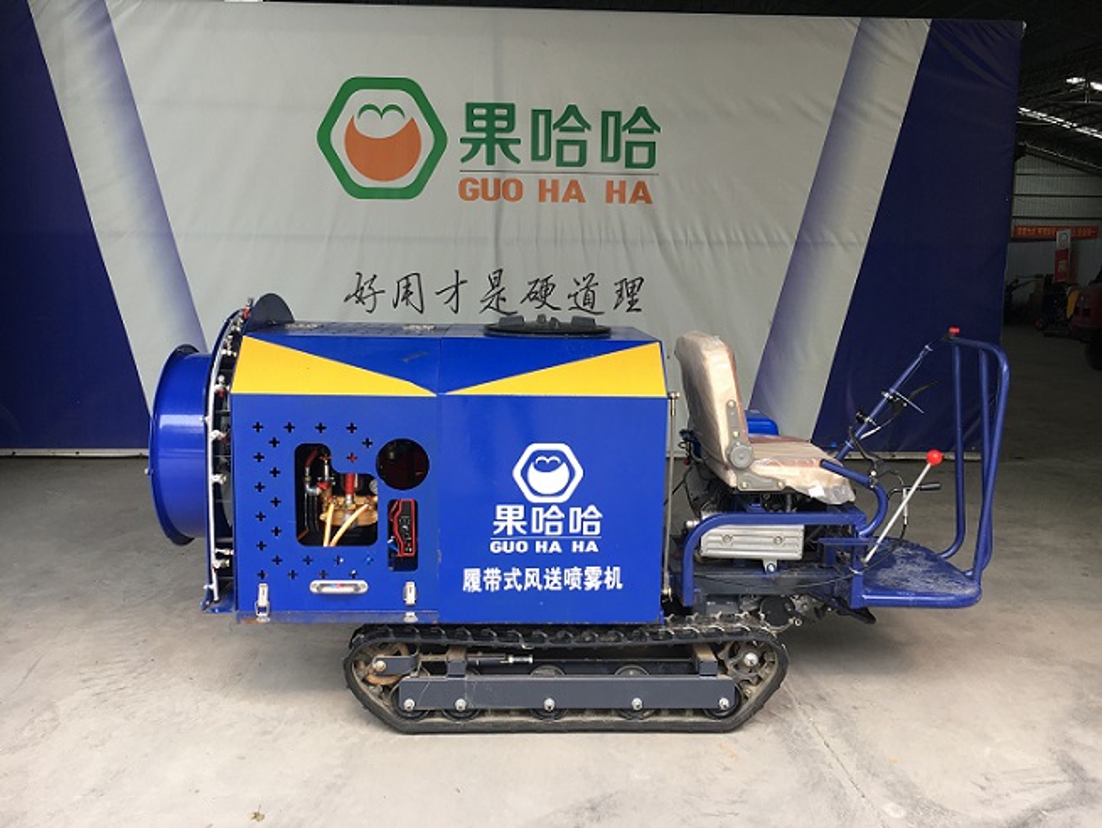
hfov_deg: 61.6
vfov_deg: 48.3
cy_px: 414
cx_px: 551
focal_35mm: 29
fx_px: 924
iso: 25
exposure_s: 1/145
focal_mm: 4.15
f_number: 2.2
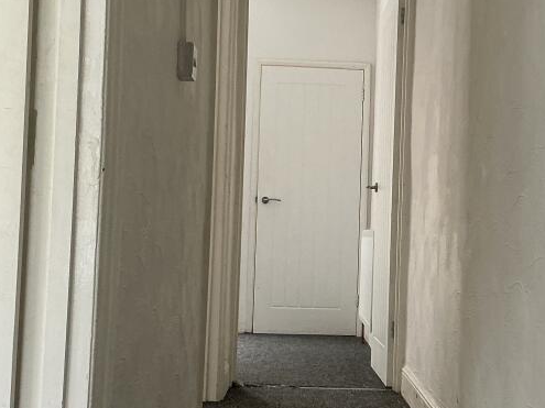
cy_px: 222
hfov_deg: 32.1
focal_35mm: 60
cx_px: 328
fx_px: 944
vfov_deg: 24.4
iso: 80
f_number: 1.8
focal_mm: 3
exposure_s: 1/50
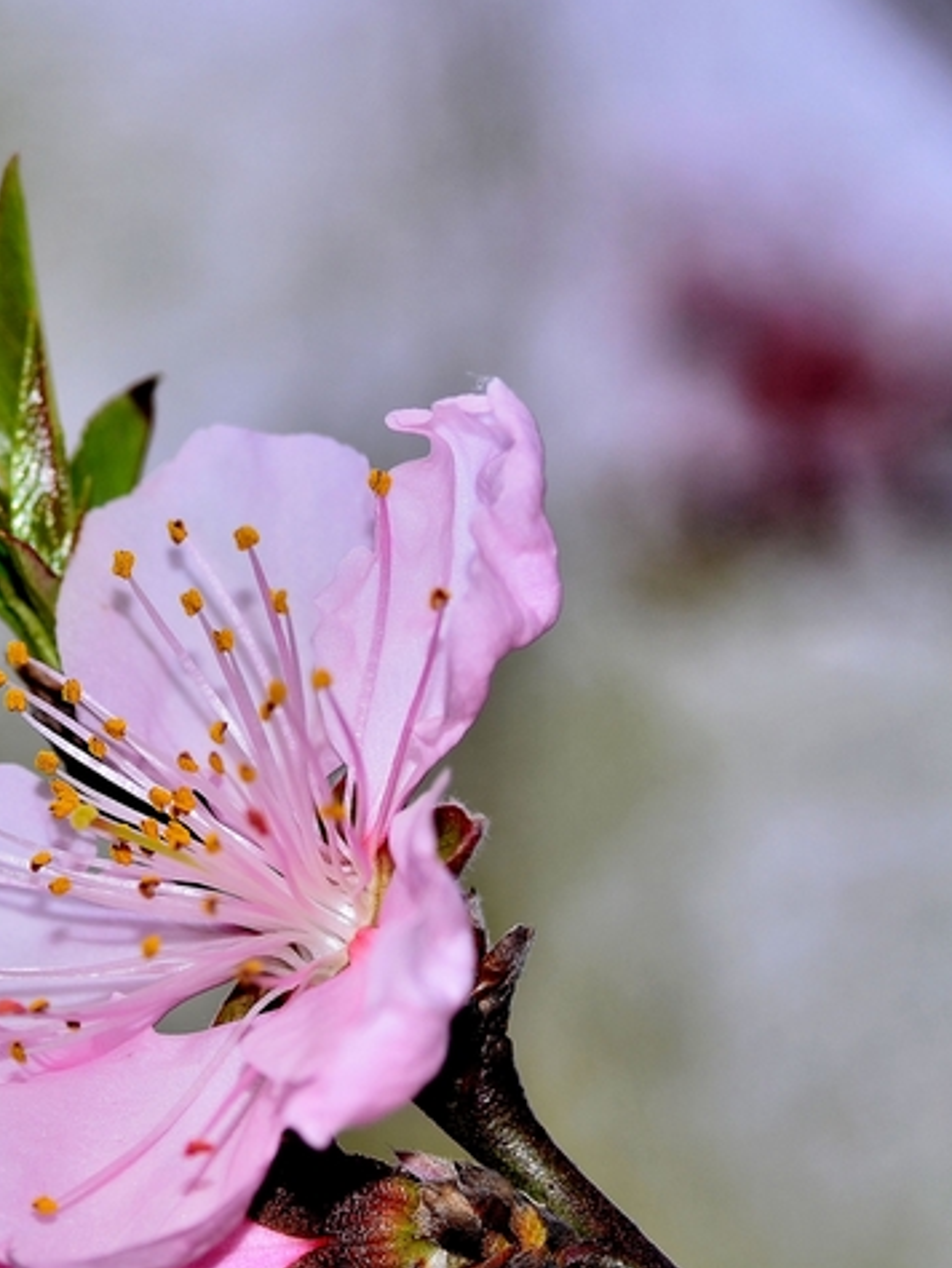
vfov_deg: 7.3
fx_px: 10002
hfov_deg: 5.4
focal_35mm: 273
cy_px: 768
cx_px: -249
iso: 100
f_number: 8
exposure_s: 1/80
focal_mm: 90
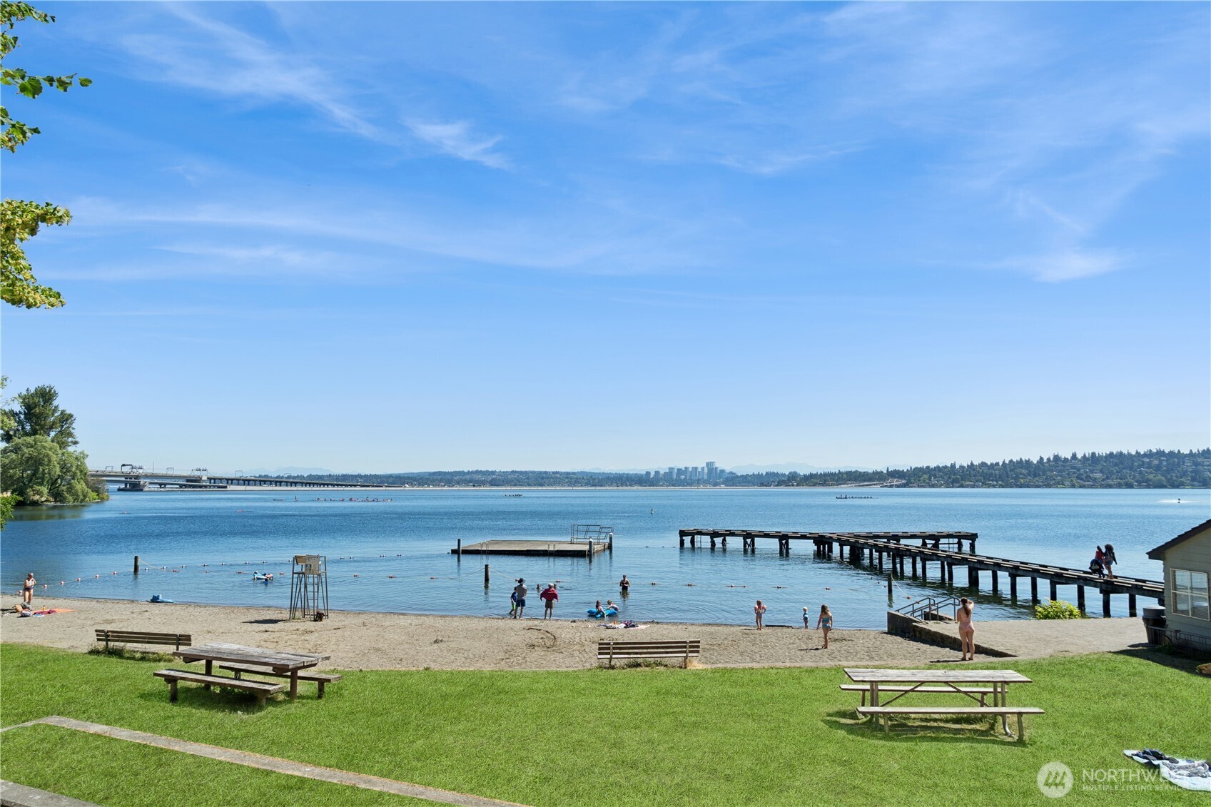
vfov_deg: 53.1
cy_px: 404
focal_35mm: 24
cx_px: 606
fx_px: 807
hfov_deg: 73.7
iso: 200
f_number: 8
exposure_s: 1/800
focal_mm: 24
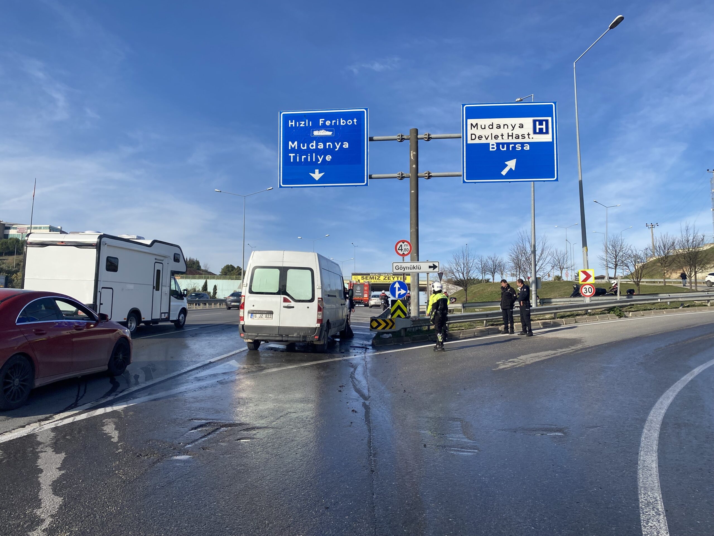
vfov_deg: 53.1
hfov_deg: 67.3
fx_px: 536
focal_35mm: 26
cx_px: 357
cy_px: 268
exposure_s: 1/2571
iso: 32
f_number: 1.8
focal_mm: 4.25
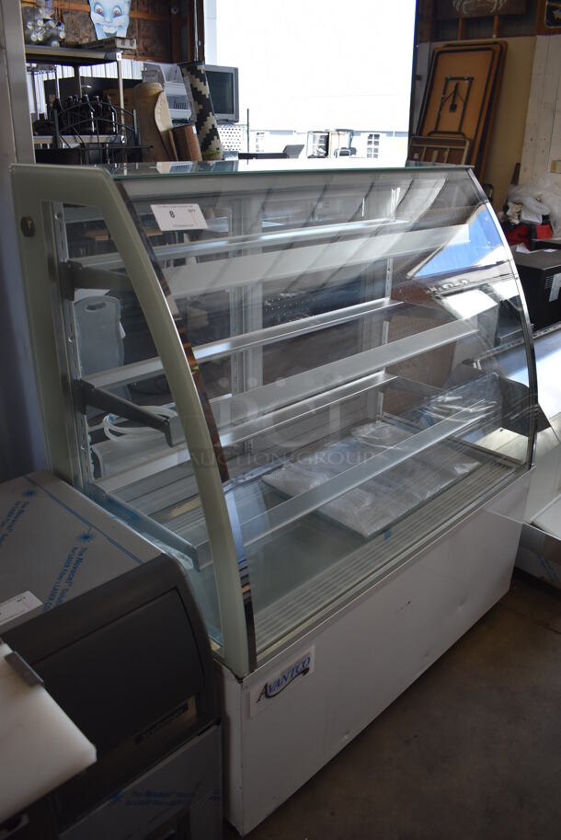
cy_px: 420
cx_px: 280
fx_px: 630
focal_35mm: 27
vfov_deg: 67.3
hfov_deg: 48.0
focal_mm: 18
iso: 400
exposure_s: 1/250
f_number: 4
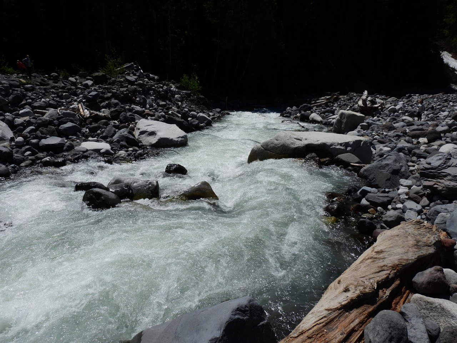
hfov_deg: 71.6
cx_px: 228
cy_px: 172
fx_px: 317
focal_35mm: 24
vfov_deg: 56.8
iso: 100
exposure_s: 1/1600
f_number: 5
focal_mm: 4.3
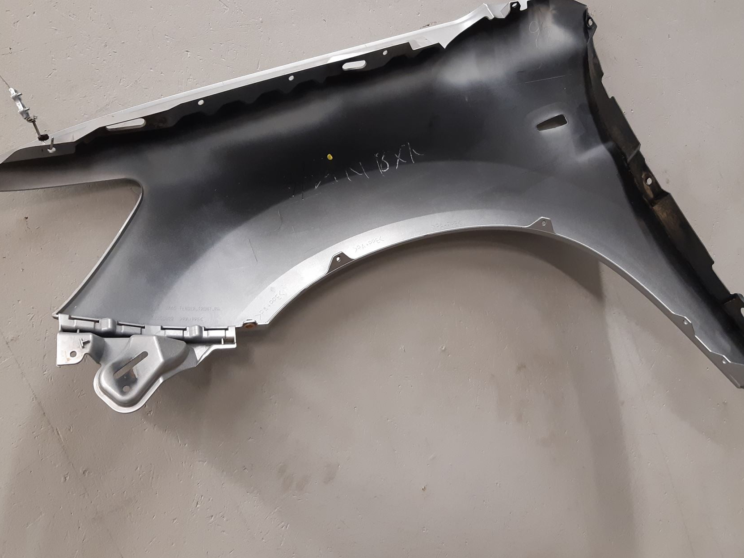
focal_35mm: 32
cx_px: 391
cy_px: 250
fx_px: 688
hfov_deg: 56.8
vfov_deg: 44.1
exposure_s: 1/50
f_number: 1.7
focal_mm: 3.93
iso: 160
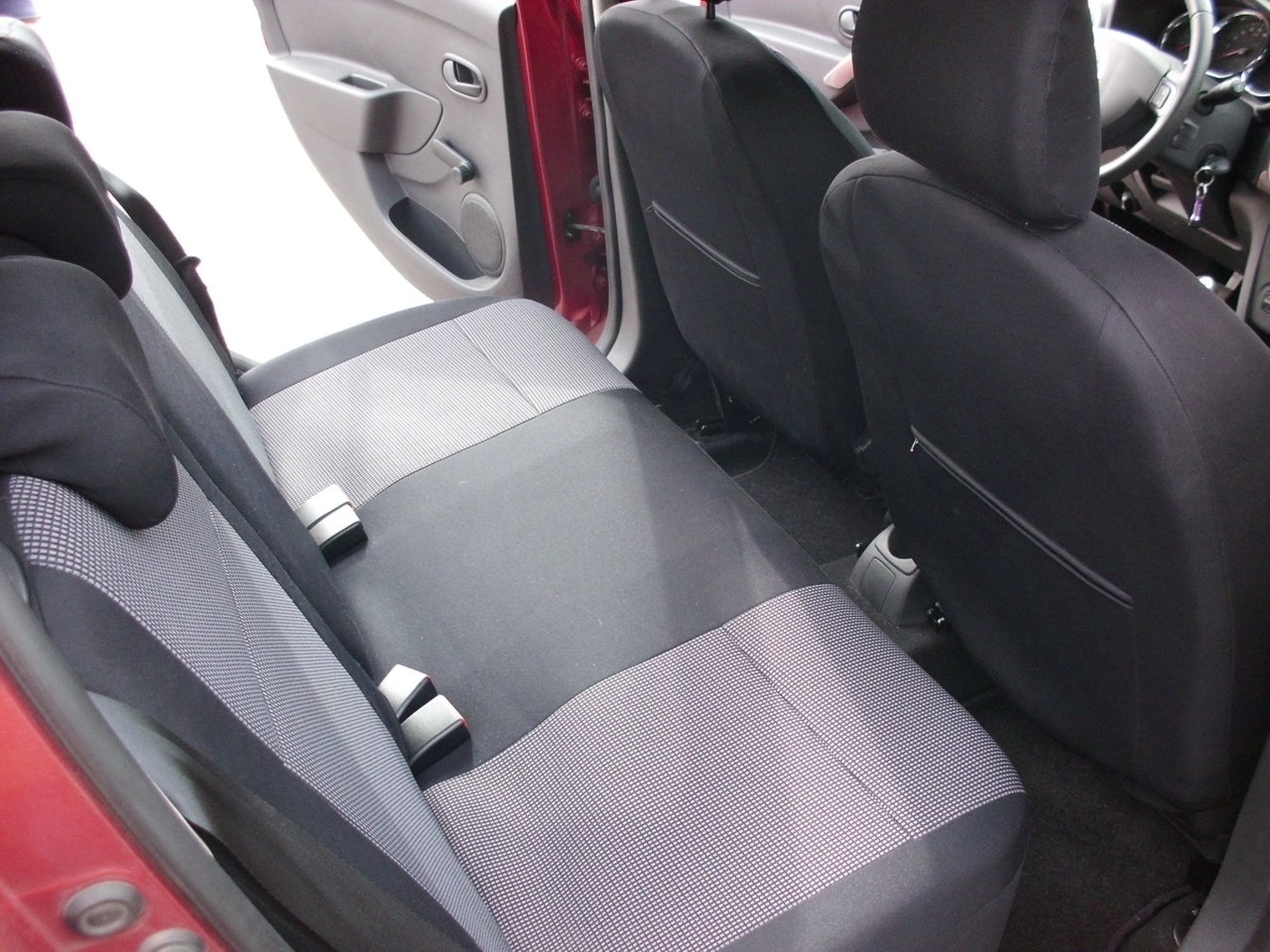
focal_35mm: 36
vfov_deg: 39.7
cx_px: 635
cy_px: 476
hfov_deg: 51.4
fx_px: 1321
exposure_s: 1/125
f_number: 2.9
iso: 200
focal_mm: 6.3
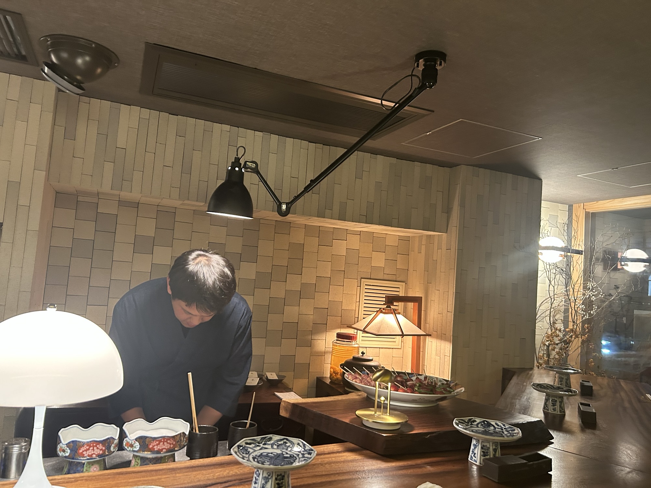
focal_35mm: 26
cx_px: 326
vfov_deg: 53.1
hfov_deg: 67.3
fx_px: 489
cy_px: 244
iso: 400
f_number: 1.5
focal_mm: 5.7
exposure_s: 1/33
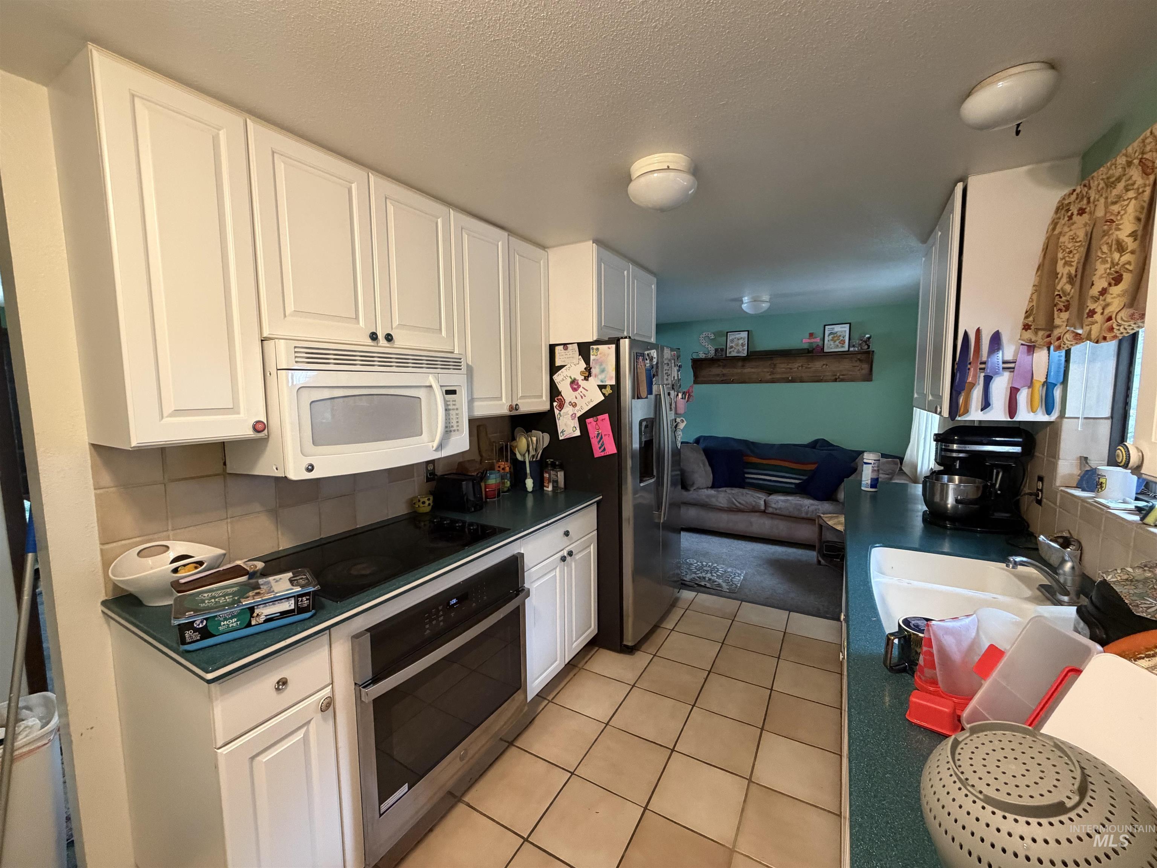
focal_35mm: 14
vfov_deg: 85.7
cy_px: 434
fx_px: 468
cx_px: 578
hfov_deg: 102.1
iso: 400
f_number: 2.2
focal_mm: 2.22
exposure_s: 1/60
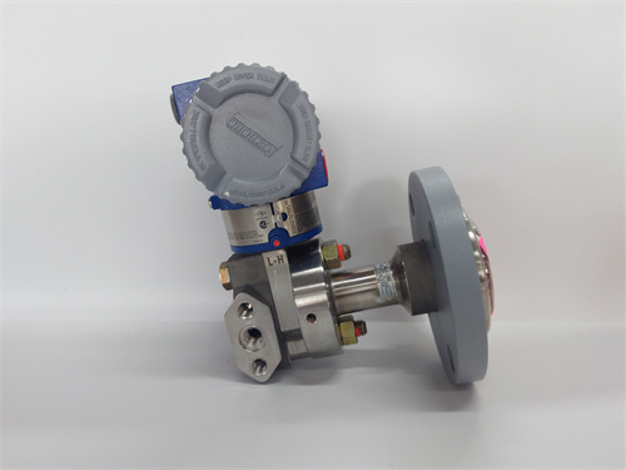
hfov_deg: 65.3
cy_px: 235
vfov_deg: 51.4
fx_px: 488
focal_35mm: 27
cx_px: 313
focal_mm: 3.79
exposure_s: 1/50
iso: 120
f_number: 2
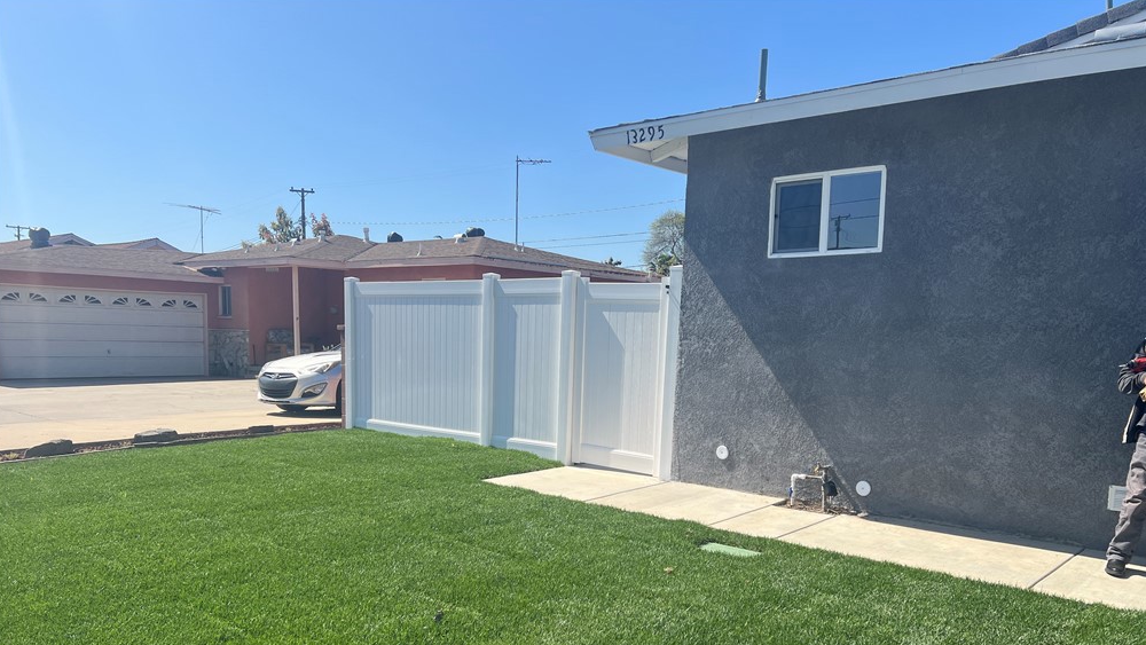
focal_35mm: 29
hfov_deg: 66.1
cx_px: 580
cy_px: 433
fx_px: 881
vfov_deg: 39.7
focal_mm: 5.7
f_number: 1.5
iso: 50
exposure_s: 1/4274
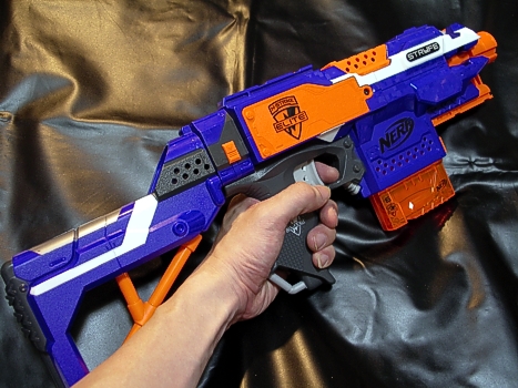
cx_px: 259
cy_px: 194
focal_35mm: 37
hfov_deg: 50.2
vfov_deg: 38.6
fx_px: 554
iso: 200
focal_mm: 7.8
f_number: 2.8
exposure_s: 1/4
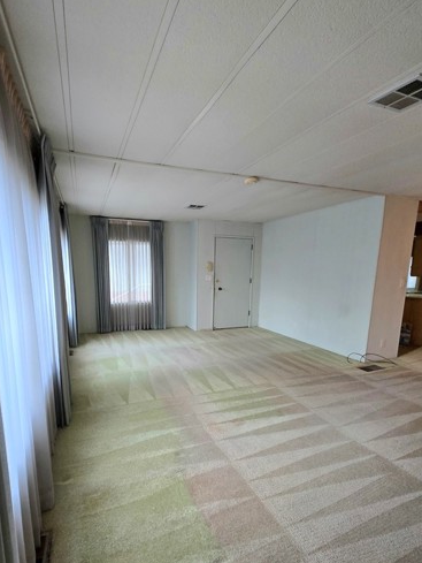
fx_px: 276
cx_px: 202
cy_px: 320
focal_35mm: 17
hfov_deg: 74.7
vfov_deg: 90.5
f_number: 2.2
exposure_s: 1/60.2
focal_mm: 1.7
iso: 100
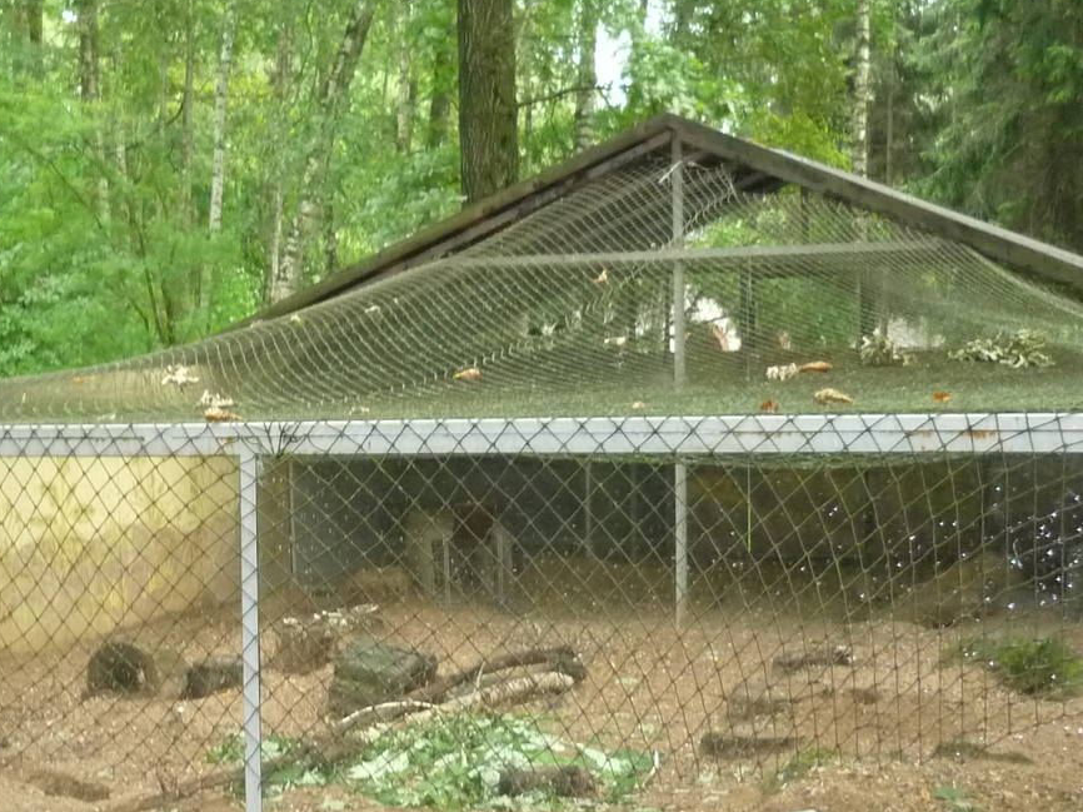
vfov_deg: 24.0
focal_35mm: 61
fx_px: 1908
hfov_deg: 31.3
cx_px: 303
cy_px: 493
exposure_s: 1/30
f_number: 2.8
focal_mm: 5.5
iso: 400
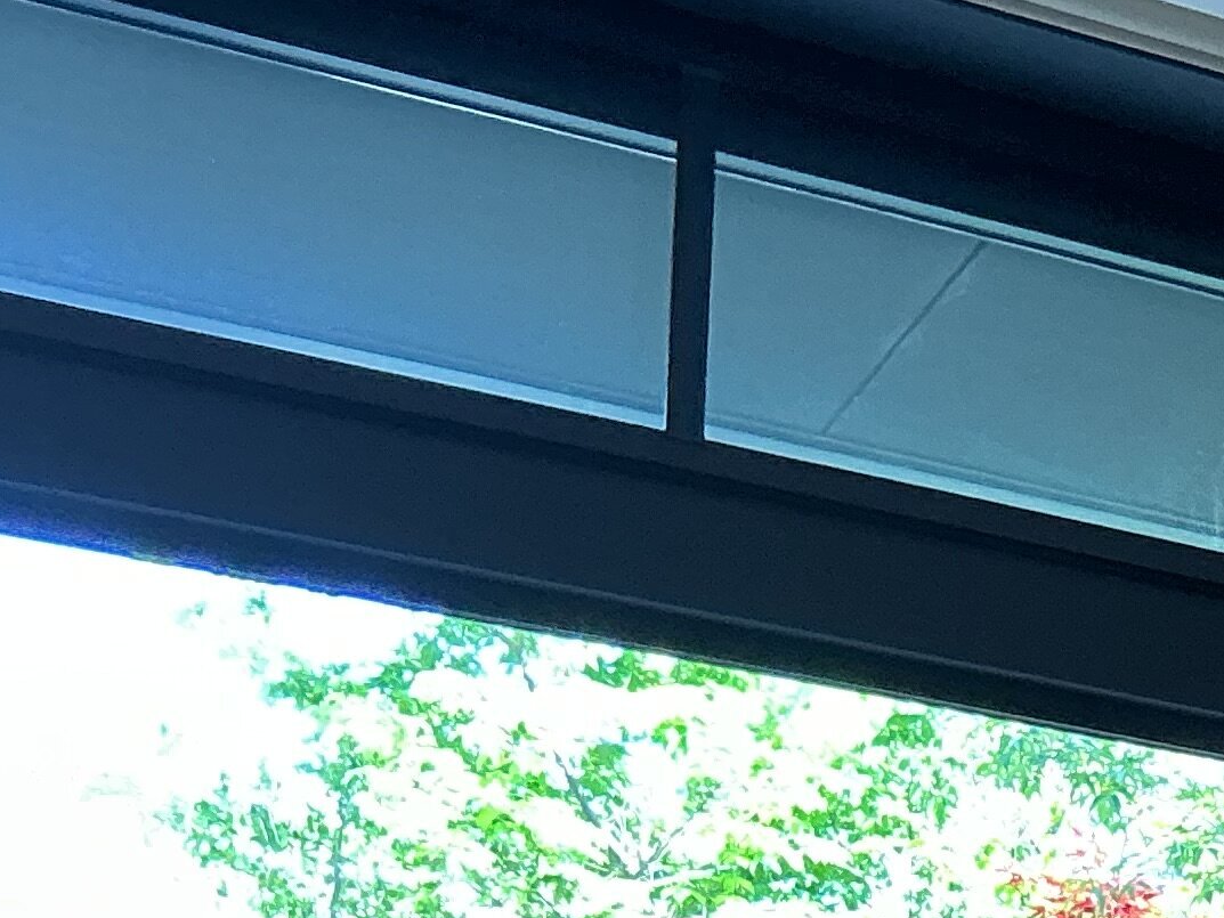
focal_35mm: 109
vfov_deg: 12.6
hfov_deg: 16.0
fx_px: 3855
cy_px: 1577
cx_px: 2008
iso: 80
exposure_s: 1/60
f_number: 1.8
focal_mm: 3
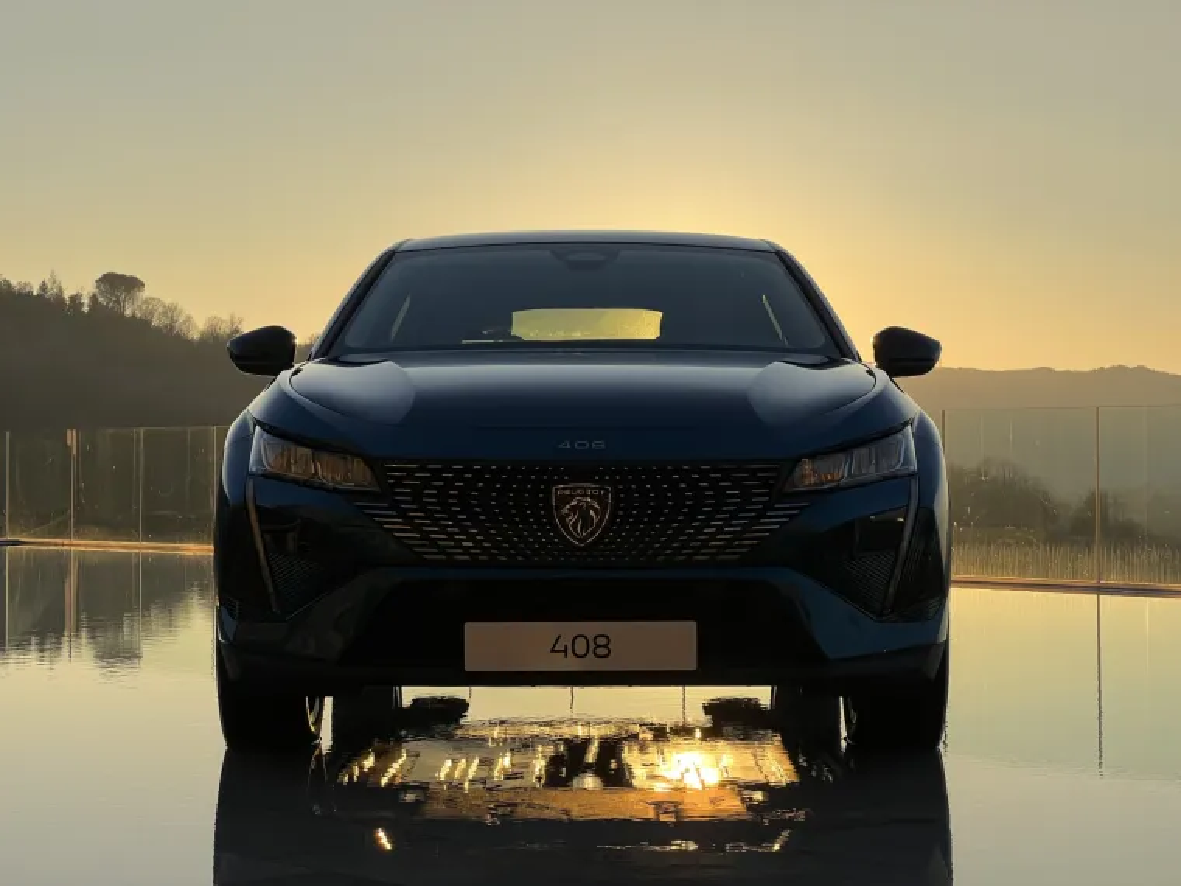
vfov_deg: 19.1
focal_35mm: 77
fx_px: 2627
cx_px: 590
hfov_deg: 25.3
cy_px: 443
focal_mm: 9
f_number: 2.8
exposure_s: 1/840
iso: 32
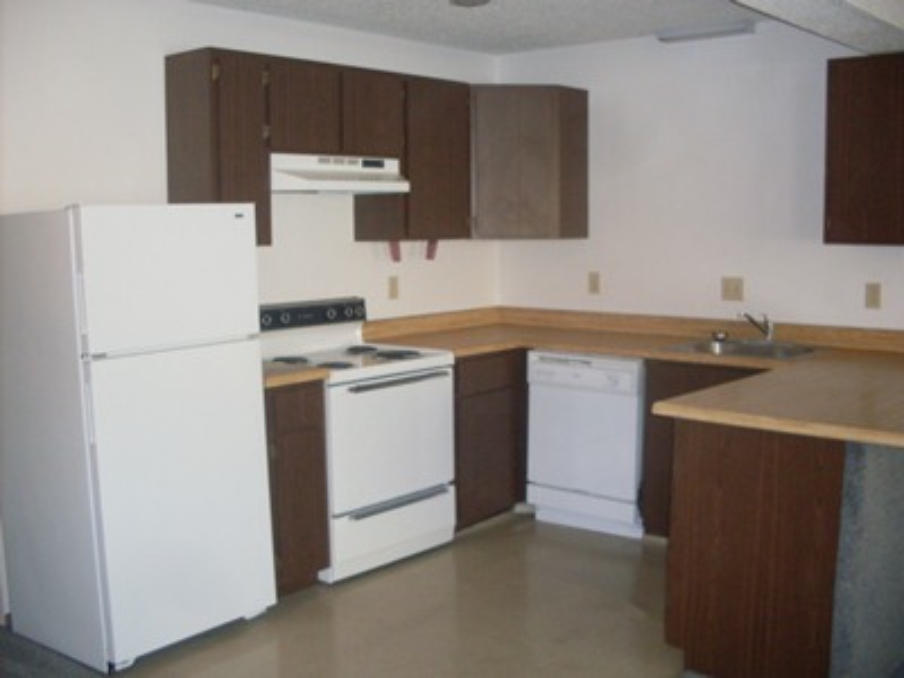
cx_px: 452
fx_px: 992
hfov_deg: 49.0
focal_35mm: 38
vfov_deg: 37.7
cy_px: 339
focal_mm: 6.3
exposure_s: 1/45
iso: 120
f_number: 2.8
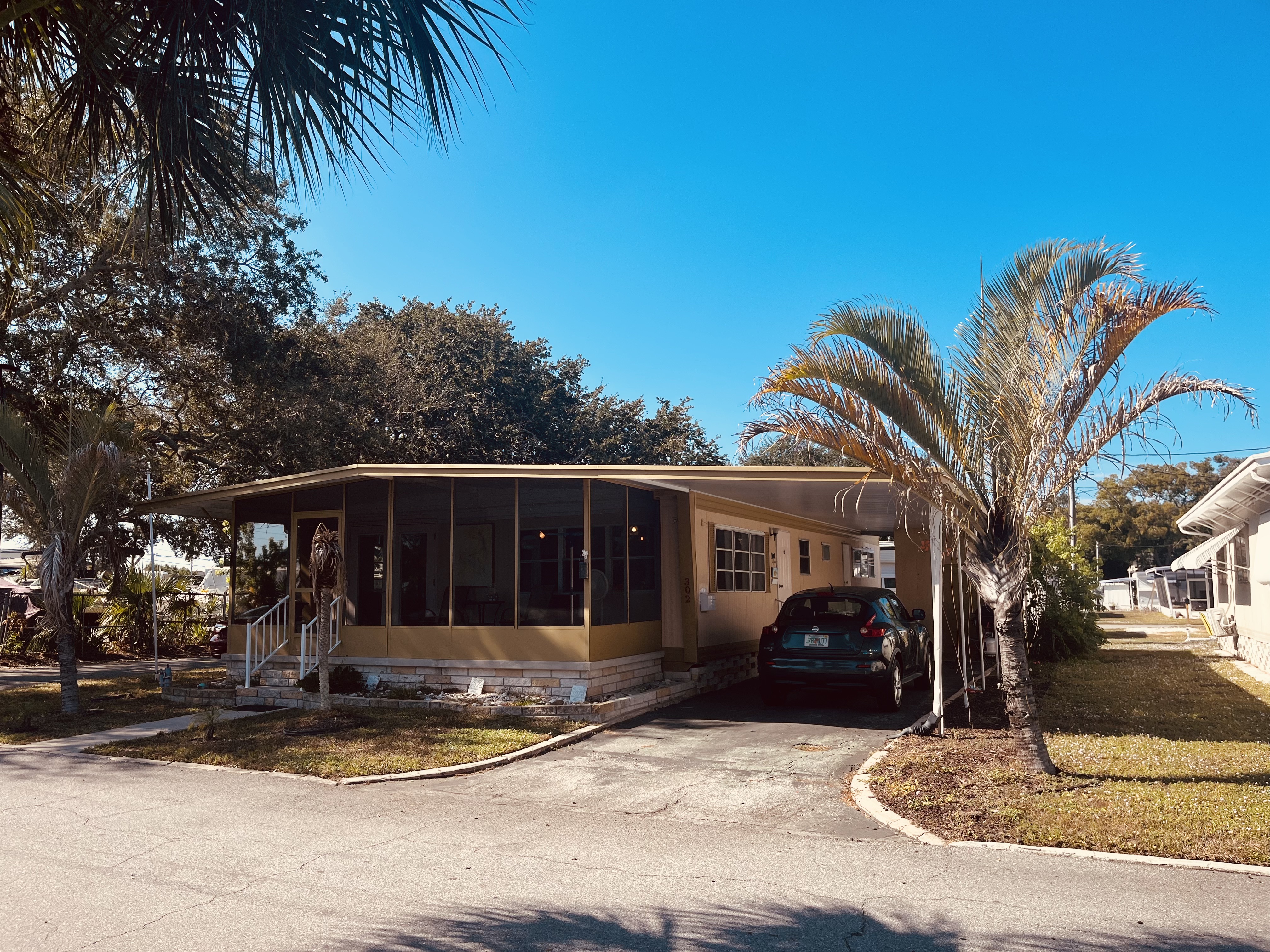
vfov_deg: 53.1
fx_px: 954
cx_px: 635
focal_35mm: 26
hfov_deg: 67.3
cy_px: 476
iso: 50
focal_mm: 5.1
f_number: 1.6
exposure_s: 1/2222
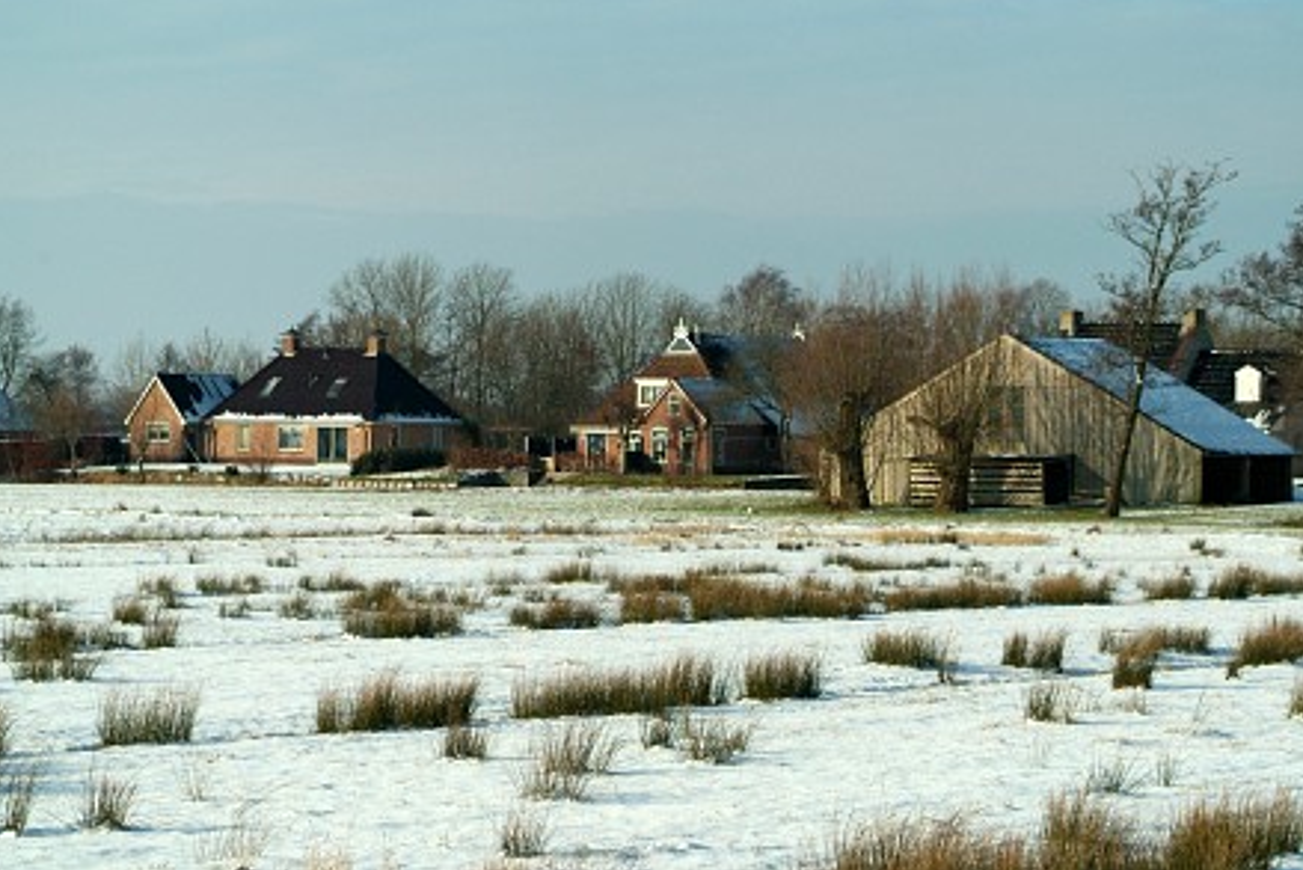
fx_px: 4345
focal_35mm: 120
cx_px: 653
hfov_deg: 17.1
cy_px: 426
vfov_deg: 11.4
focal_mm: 78
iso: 400
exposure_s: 1/4000
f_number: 4.8
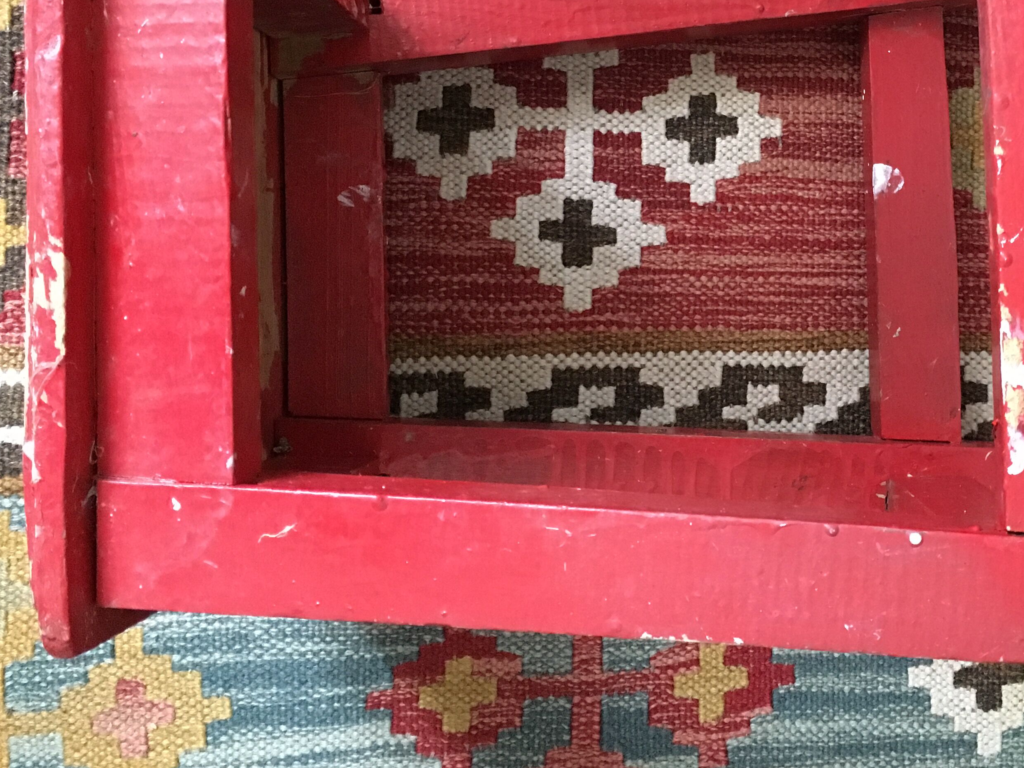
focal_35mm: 47
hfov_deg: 39.1
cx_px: 798
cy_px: 219
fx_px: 1390
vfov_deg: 30.5
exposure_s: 1/17
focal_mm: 4.15
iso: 320
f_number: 2.2
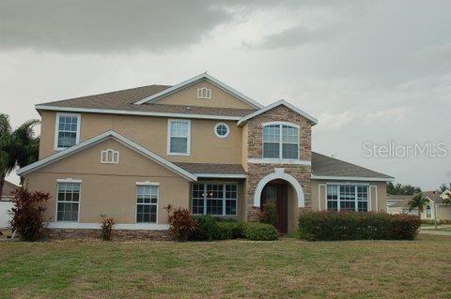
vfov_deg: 34.1
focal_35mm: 39
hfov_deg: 49.6
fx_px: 488
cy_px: 150
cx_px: 226
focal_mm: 26
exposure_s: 1/200
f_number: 7.1
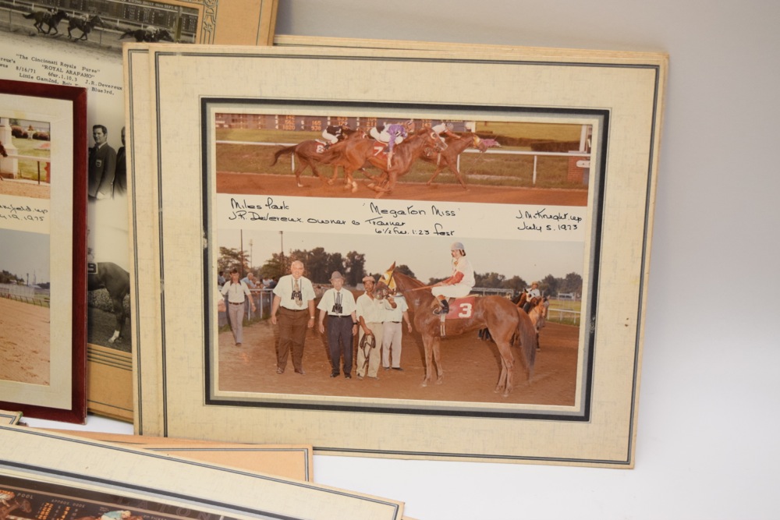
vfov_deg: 25.1
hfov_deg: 36.9
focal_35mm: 54
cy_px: 260
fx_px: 1170
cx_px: 390
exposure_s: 1/60
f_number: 4.8
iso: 900
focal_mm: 36
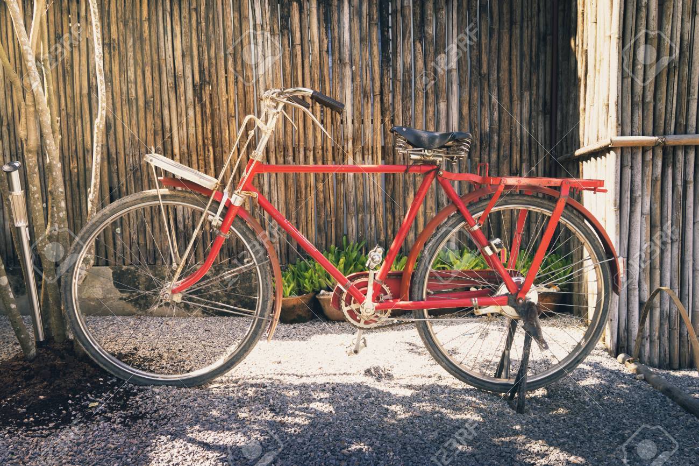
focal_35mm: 30
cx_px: 350
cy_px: 233
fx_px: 582
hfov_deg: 61.9
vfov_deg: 43.6
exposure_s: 1/80
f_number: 8
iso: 200
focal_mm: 30
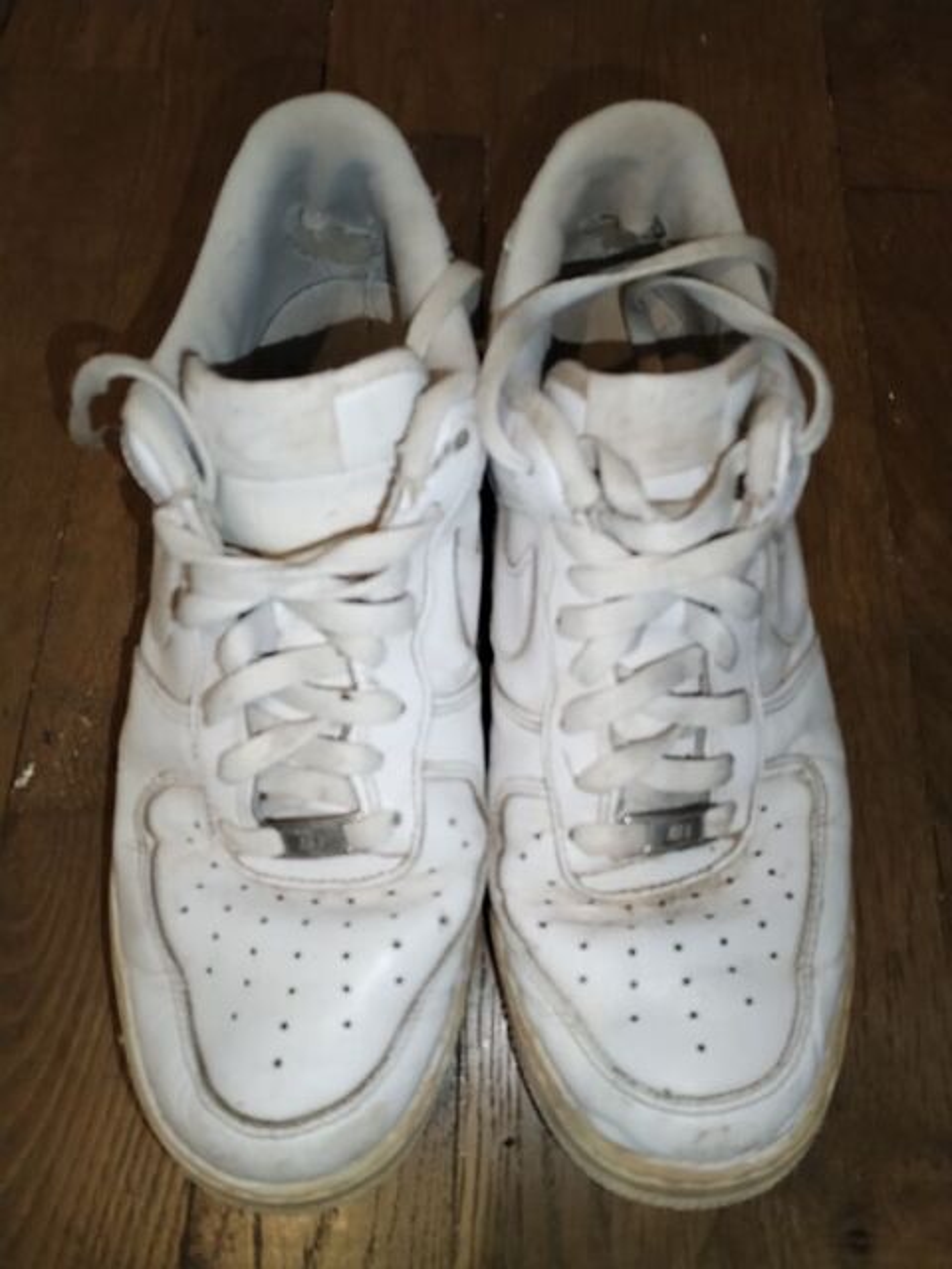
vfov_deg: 67.3
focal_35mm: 26
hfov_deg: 53.1
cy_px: 634
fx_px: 953
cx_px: 476
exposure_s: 1/29.4
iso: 800
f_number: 1.8
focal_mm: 4.75
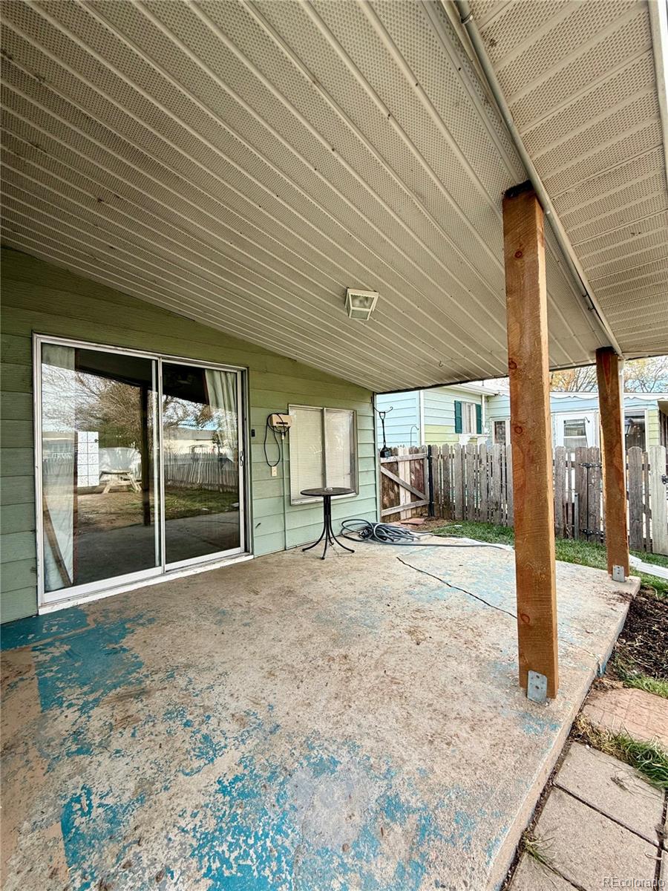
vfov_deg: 102.1
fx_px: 360
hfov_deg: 85.7
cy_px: 446
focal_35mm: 14
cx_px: 334
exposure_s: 1/223
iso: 50
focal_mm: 2.22
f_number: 2.2
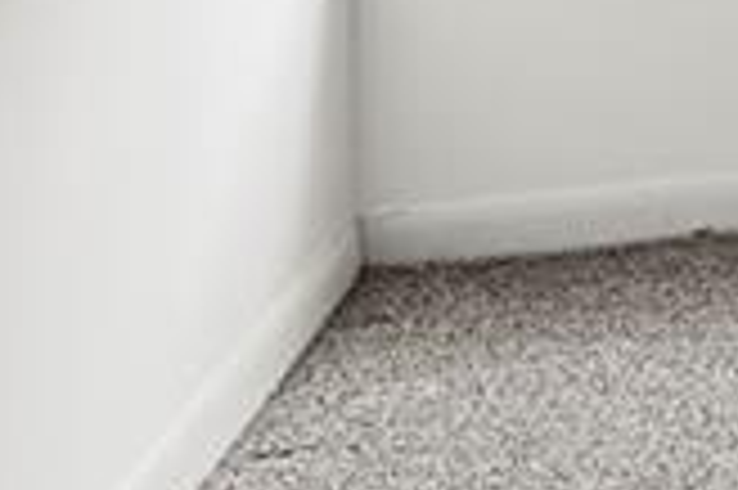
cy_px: -731
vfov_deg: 9.1
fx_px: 2747
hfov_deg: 10.7
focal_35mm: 134
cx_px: 2182
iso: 400
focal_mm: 21.5
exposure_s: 1/3
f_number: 8
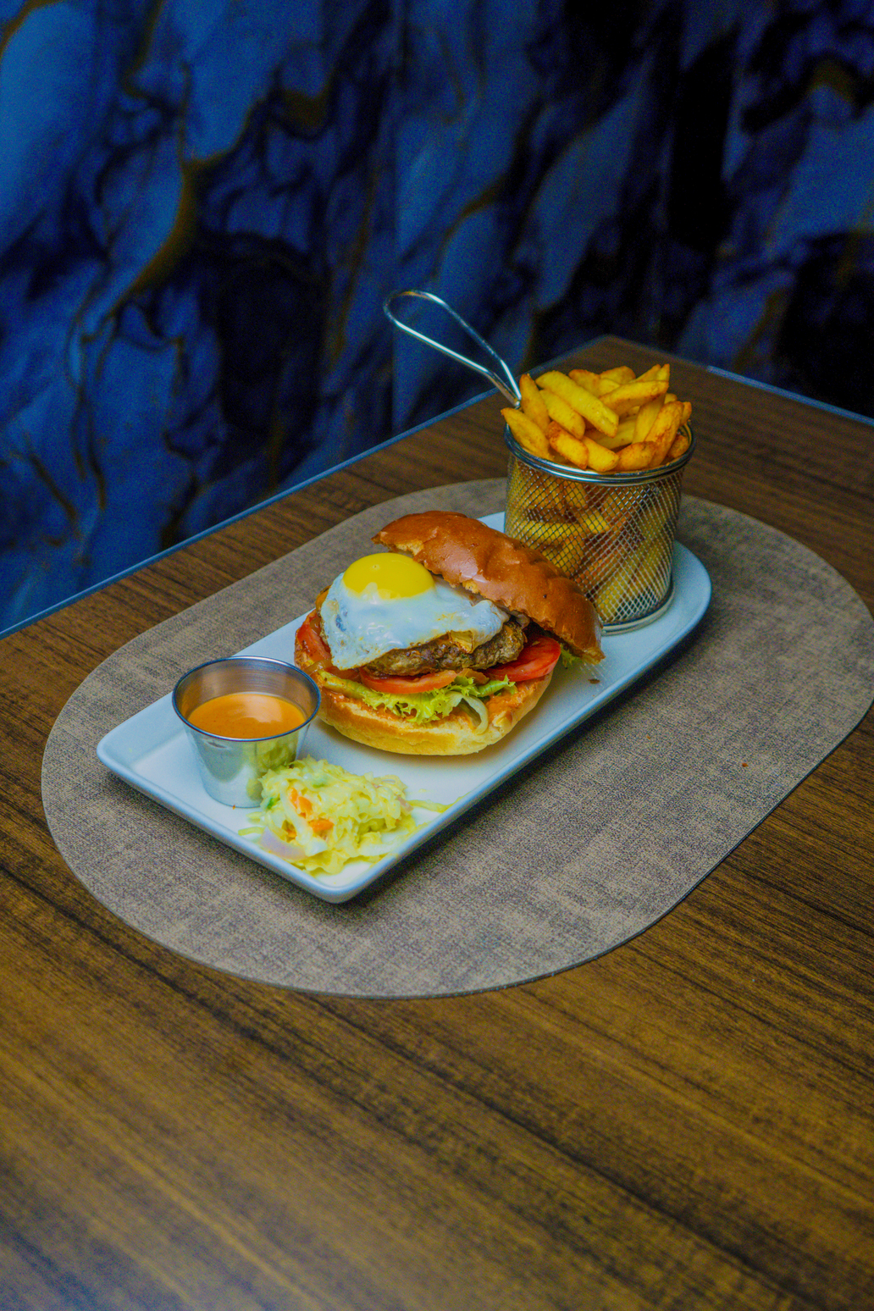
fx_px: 1529
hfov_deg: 31.9
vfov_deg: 46.4
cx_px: 437
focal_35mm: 42
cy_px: 656
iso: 800
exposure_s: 1/250
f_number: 4
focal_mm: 28
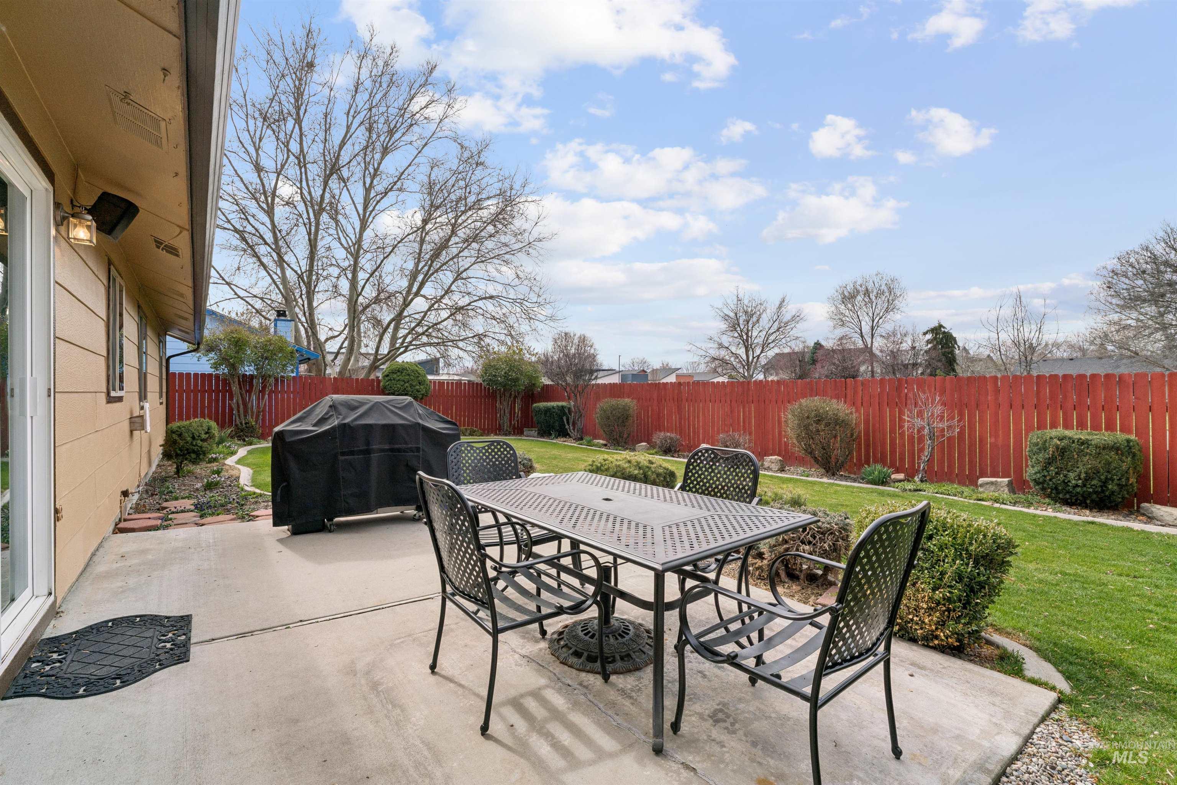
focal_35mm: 16
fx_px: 523
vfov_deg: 73.7
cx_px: 588
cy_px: 392
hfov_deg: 96.7
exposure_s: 1/500
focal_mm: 16
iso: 400
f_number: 13
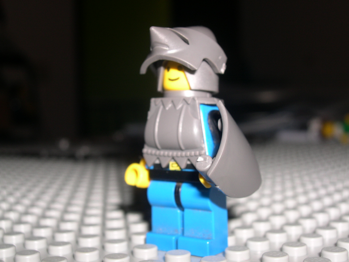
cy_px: 131
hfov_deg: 36.8
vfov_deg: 28.0
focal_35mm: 52
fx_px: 524
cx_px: 174
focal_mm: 11.1
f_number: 8.8
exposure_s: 1/60
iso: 100
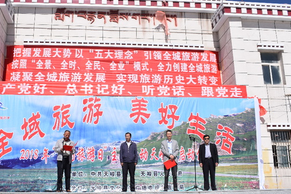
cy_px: 109
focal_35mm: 42
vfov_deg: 32.1
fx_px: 336
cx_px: 123
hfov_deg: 46.6
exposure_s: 1/500
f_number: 11
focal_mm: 23
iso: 200
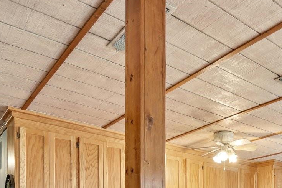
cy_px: 232
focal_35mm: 39
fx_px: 305
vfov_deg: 29.0
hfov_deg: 48.8
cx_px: 186
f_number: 8
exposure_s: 1/3.33
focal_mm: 14
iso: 200
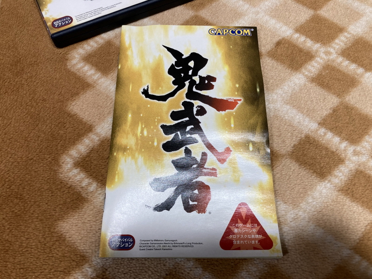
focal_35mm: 28
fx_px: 301
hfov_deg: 63.4
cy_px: 140
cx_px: 186
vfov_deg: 49.7
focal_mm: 3.99
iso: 64
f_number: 1.8
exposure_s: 1/50
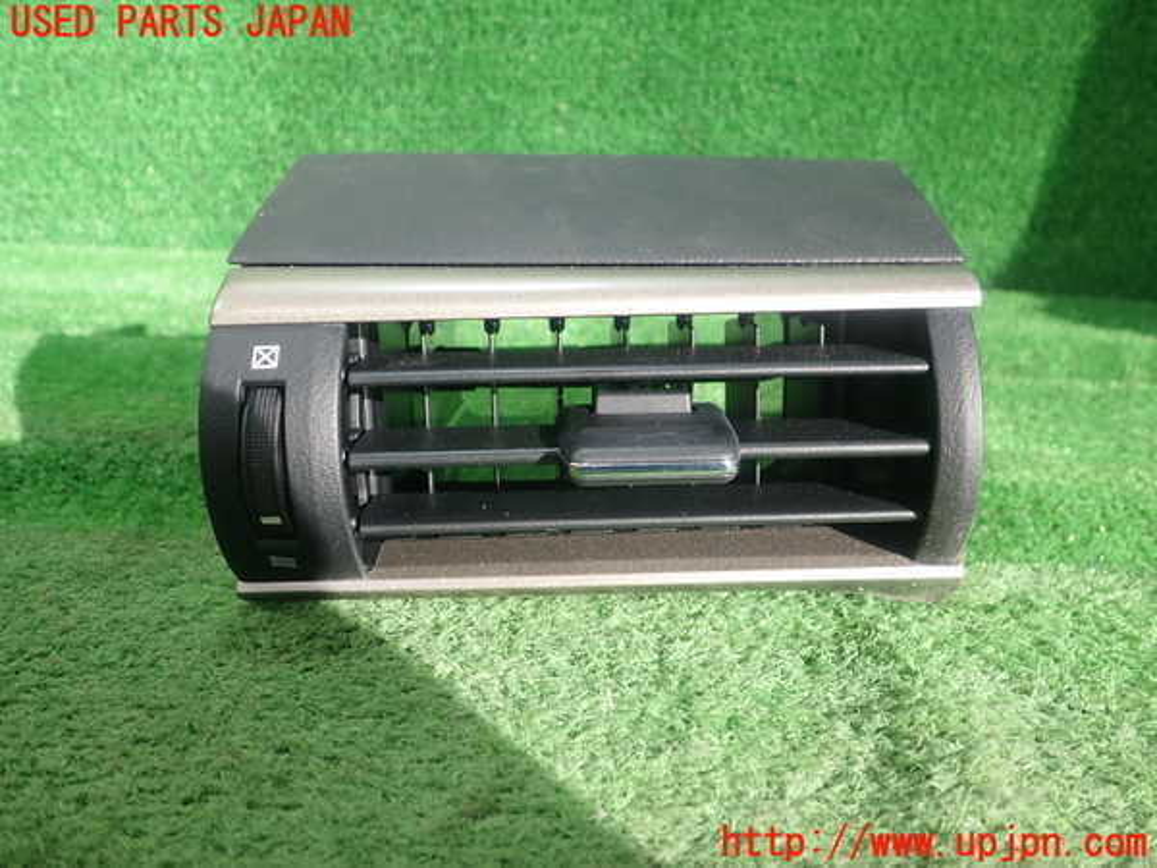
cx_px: 578
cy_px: 434
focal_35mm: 30
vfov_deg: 46.8
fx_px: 1003
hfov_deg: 60.0
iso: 160
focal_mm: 5.5
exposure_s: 1/125
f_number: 2.3
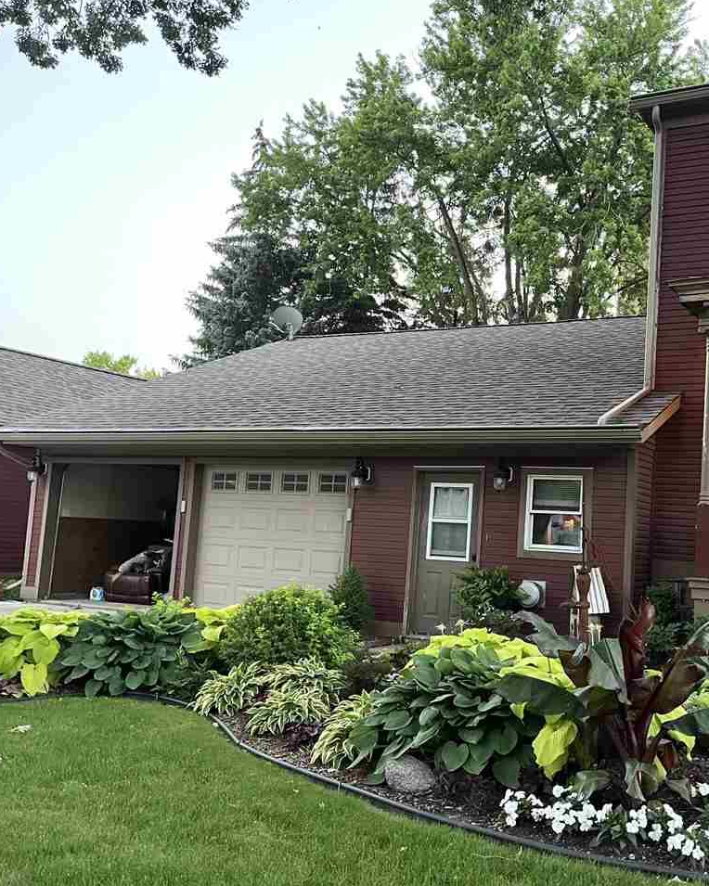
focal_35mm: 34
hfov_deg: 42.2
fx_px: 892
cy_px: 442
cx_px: 523
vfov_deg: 52.8
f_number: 1.6
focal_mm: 5.1
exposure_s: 1/60
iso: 500
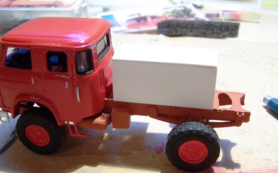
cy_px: 105
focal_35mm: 41
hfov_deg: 48.2
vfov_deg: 31.1
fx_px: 311
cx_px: 141
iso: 140
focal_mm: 6.3
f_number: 2.8
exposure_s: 1/20
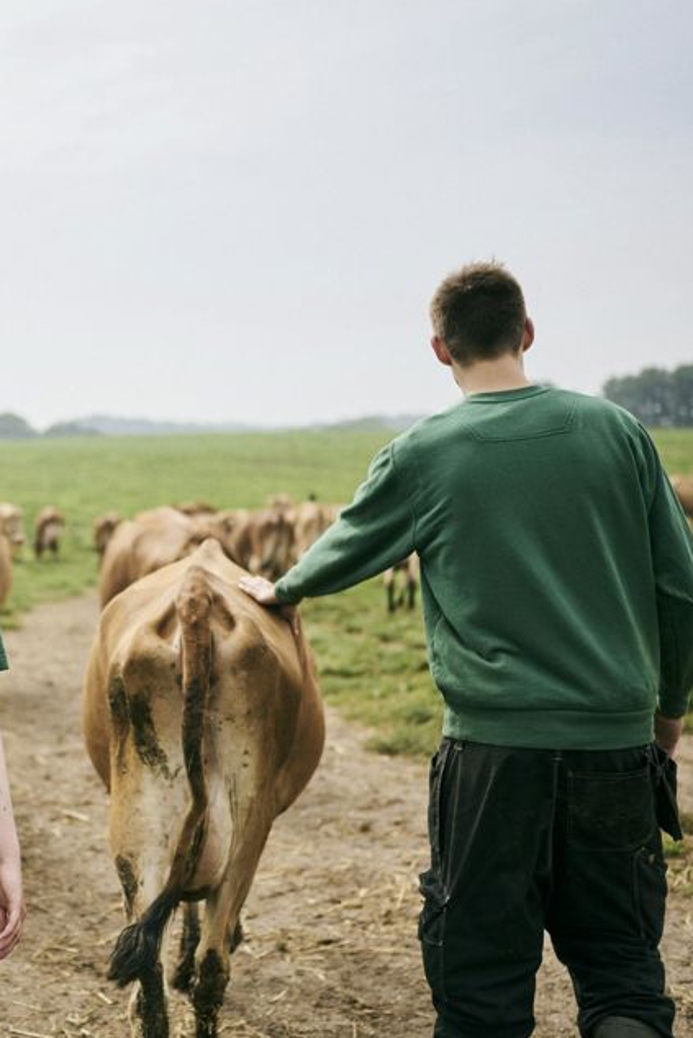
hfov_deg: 25.0
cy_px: 517
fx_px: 1529
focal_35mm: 53
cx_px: 118
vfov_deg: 37.5
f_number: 1.8
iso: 64
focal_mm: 35
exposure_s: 1/2500
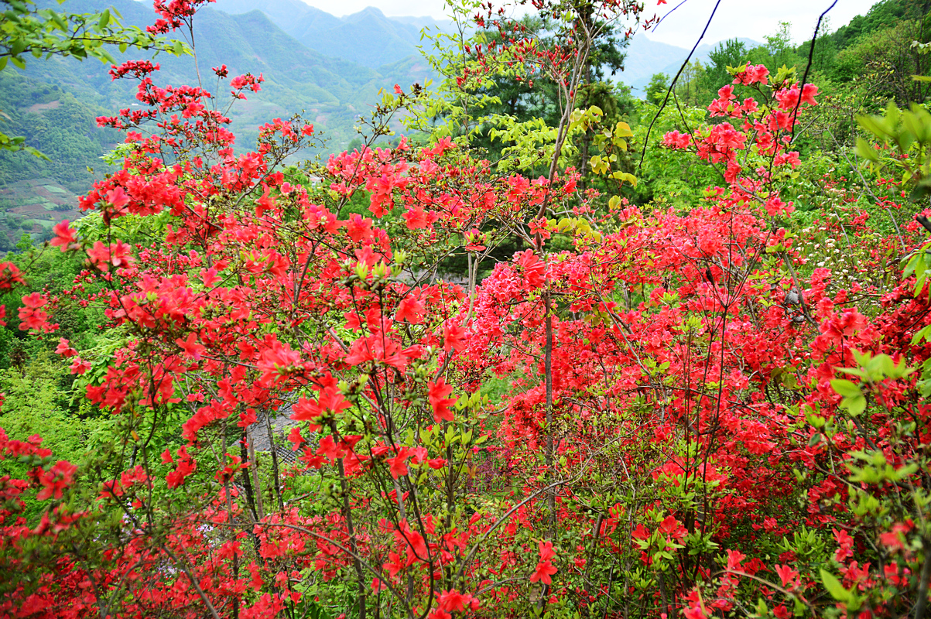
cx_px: 466
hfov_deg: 67.4
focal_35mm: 27
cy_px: 310
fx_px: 698
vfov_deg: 47.9
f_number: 3.5
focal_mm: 18
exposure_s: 1/800
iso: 220
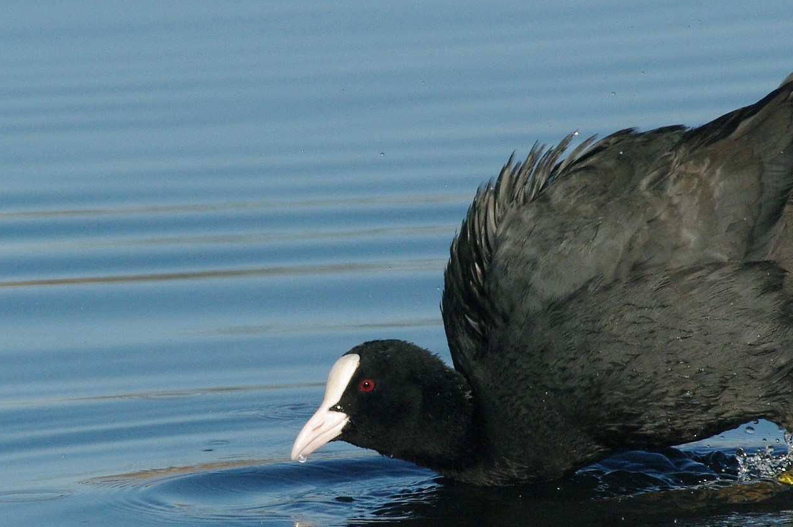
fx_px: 19166
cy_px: 413
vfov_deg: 1.6
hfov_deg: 2.4
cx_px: 362
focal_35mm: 871
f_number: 9.5
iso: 800
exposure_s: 1/1500
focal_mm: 300
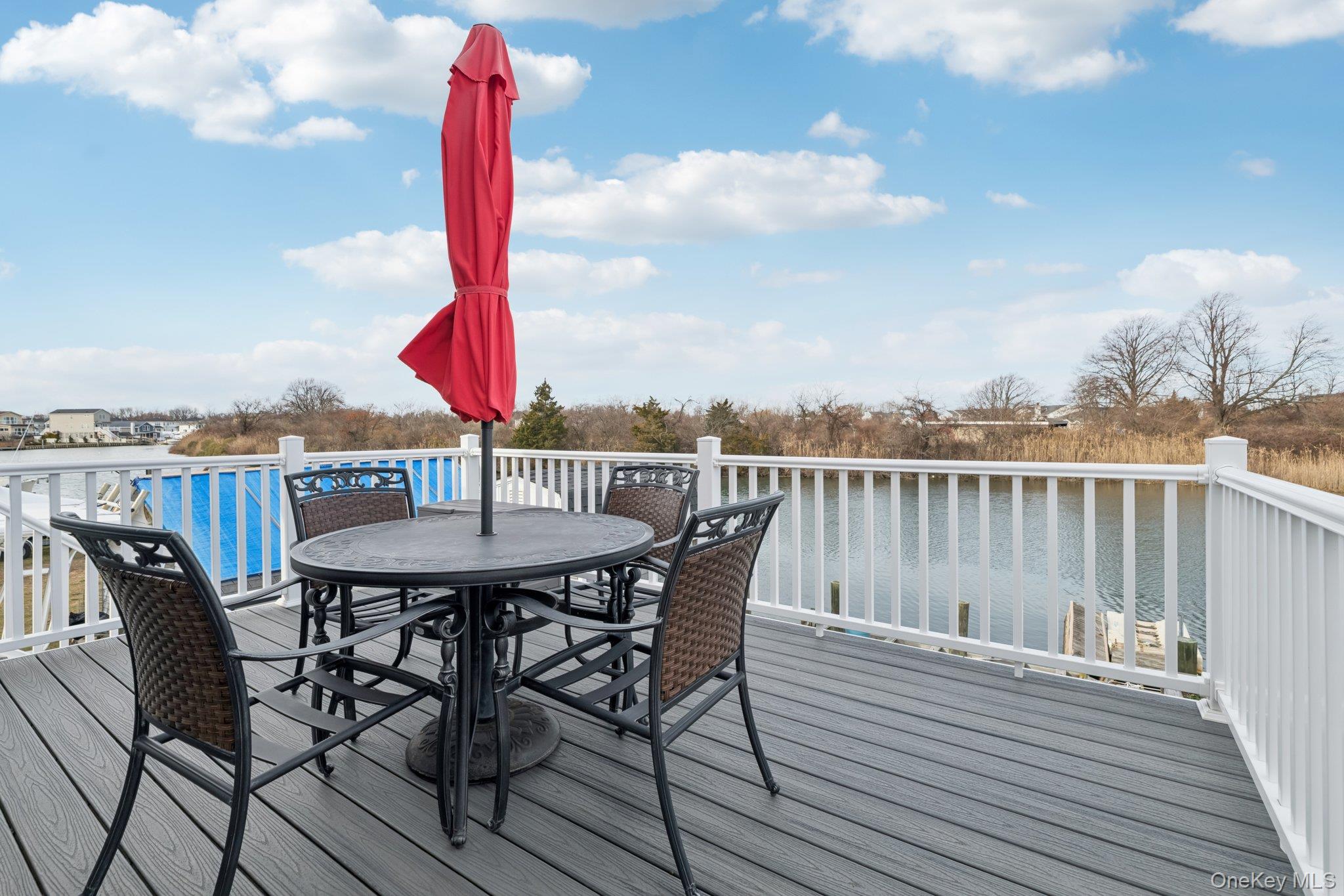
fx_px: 597
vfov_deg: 73.7
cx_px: 672
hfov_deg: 96.7
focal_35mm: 16
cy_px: 448
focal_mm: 16
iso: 160
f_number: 8
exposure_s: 1/320
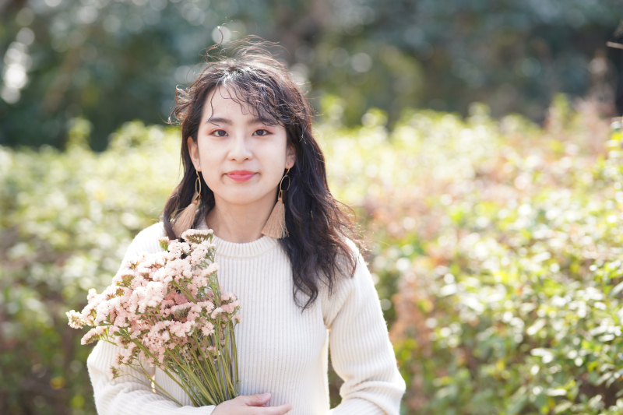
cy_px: 208
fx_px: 1471
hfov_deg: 23.9
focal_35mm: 85
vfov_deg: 16.1
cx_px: 312
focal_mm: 85
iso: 100
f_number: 2.2
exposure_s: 1/250
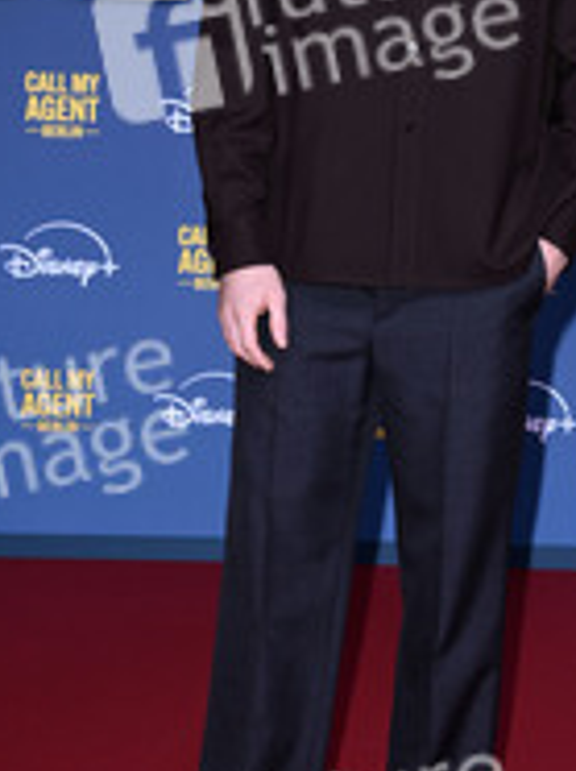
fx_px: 3224
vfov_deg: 13.6
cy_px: 232
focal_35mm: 145
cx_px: 427
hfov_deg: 10.2
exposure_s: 1/200
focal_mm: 70
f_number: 5.6
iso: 800
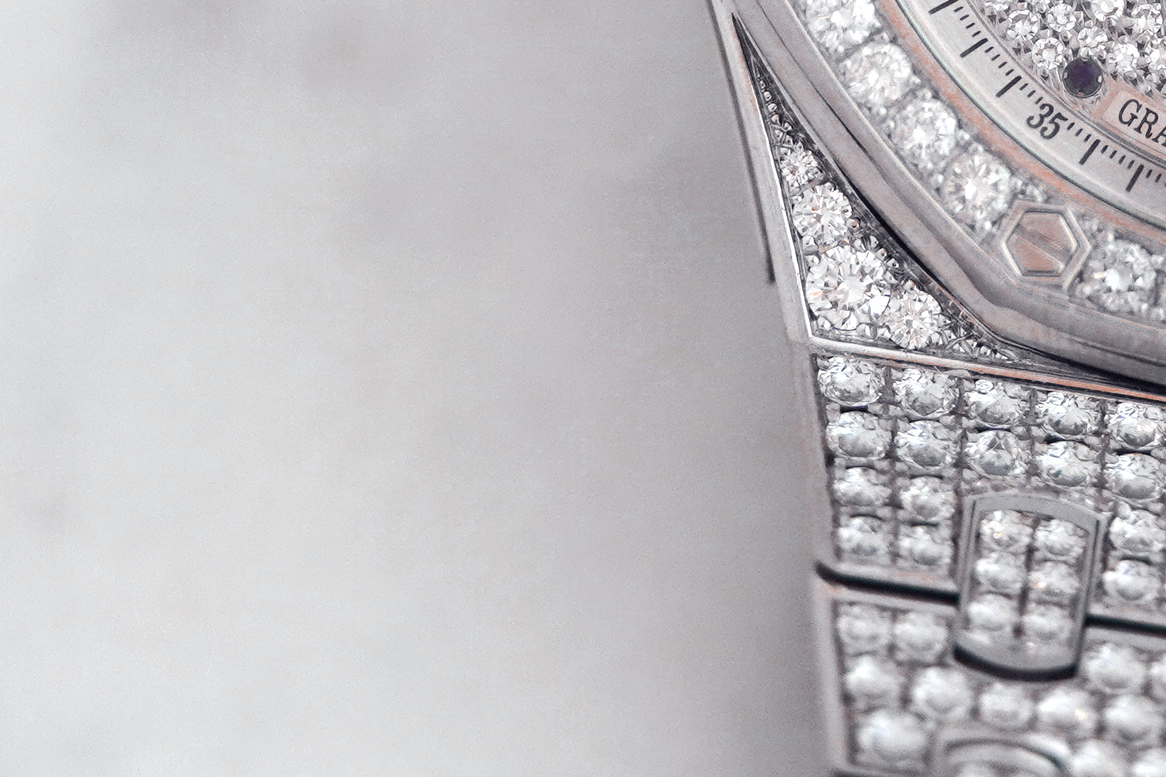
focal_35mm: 486
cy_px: -204
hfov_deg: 4.2
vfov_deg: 2.8
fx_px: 15738
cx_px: 1416
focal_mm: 90
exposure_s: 1/160
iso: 400
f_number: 2.8
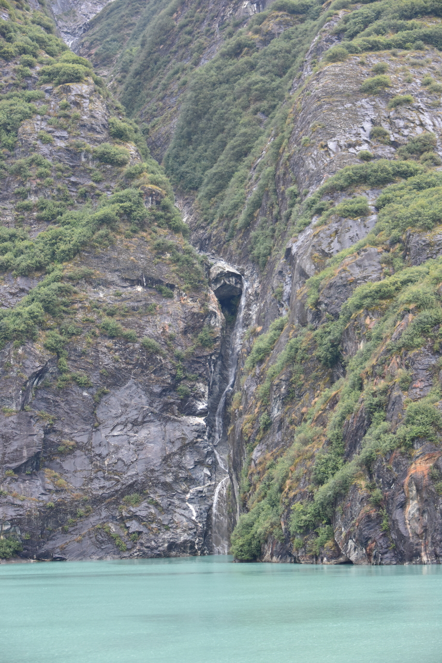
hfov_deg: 19.5
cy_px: 332
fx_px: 1288
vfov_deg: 28.8
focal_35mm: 70
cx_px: 221
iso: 1400
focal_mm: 70
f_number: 5
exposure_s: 1/160
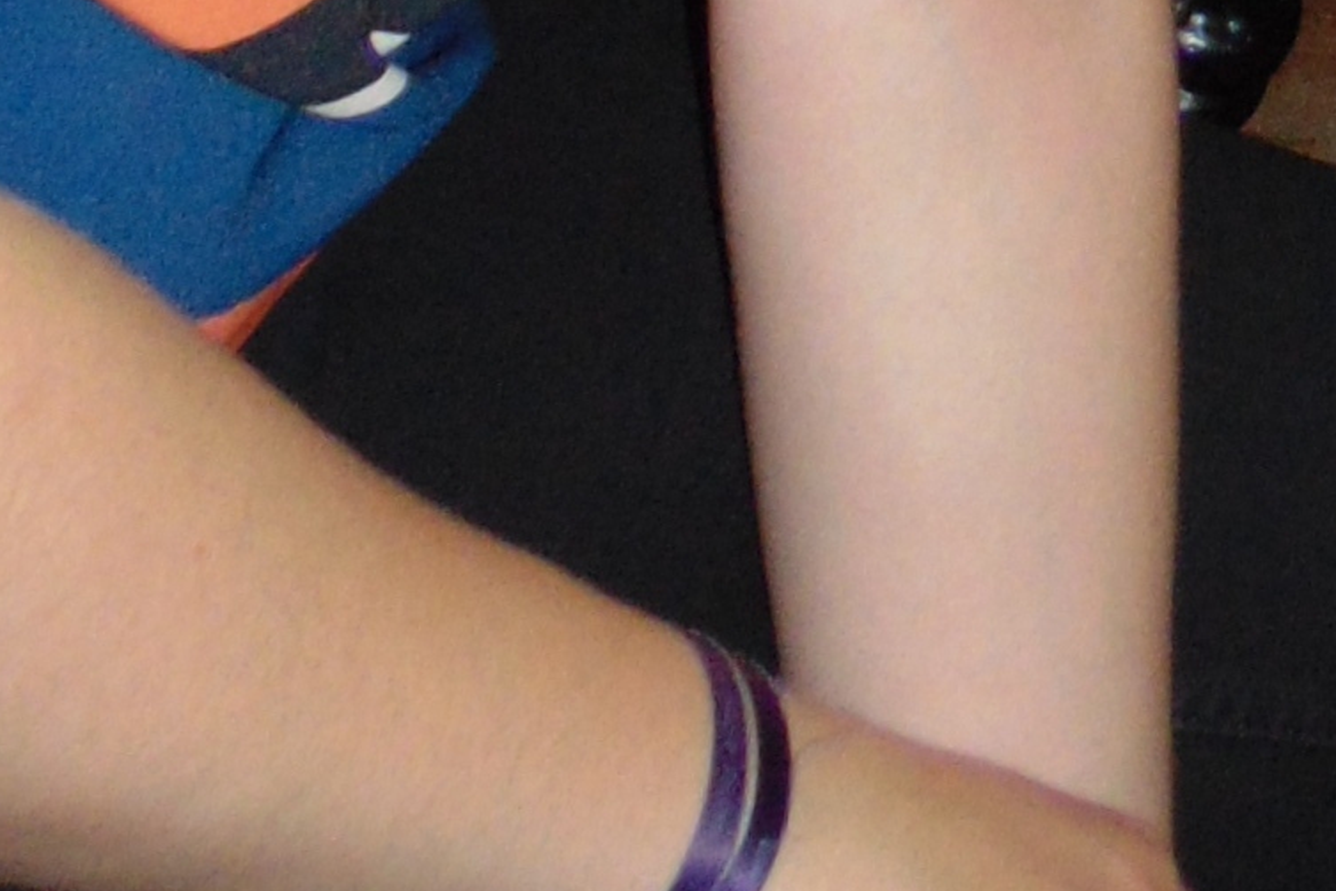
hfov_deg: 14.7
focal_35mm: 126
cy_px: -2052
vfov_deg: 8.5
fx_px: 4676
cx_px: 2207
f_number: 3
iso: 200
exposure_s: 1/8
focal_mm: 4.5
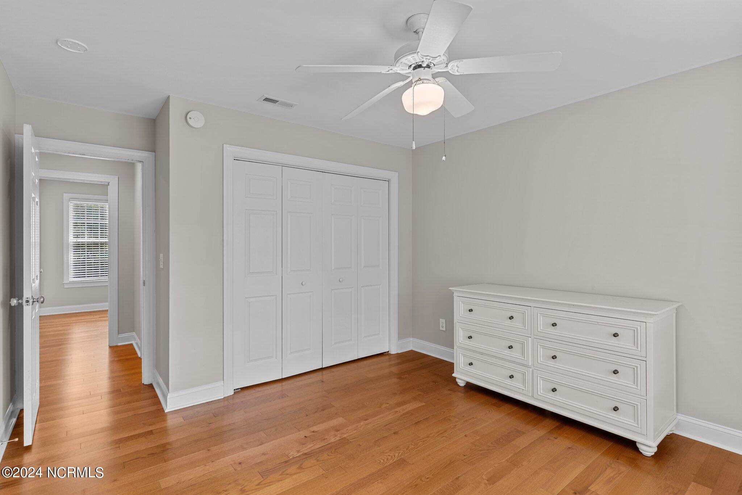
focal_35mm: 18
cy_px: 248
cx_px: 371
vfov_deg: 67.4
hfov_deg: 90.0
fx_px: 371
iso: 125
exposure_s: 1.3
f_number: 8
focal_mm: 18
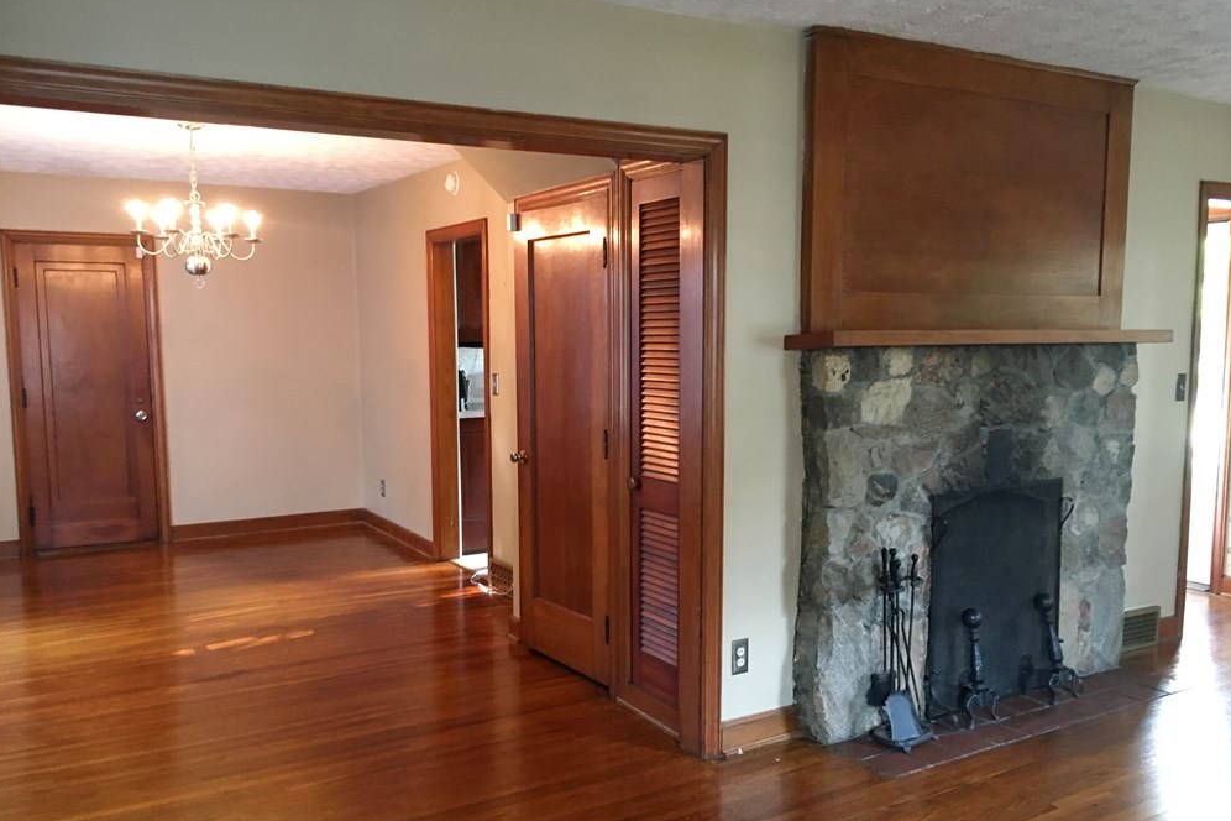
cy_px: 448
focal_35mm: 31
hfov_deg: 60.3
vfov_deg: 42.3
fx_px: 1060
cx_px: 604
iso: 200
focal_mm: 4.15
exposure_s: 1/15
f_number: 2.2
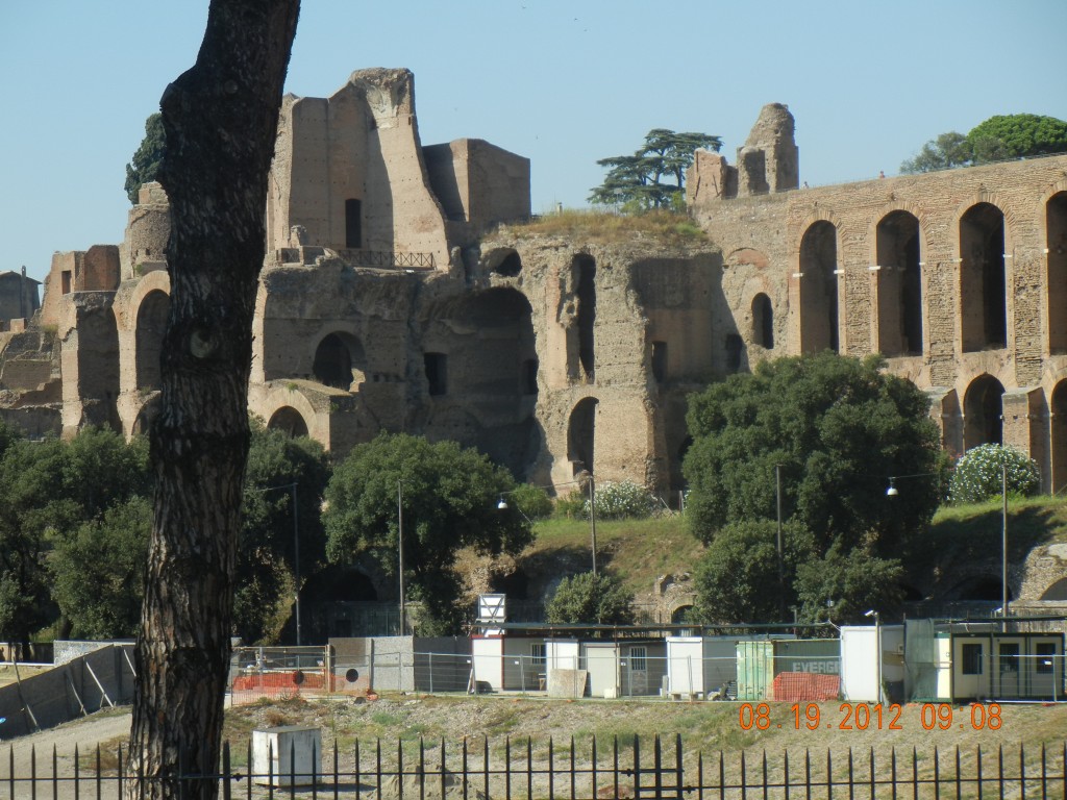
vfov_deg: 9.8
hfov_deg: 13.0
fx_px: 4685
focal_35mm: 152
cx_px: 534
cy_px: 400
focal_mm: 27.4
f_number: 4.6
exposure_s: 1/710
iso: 160
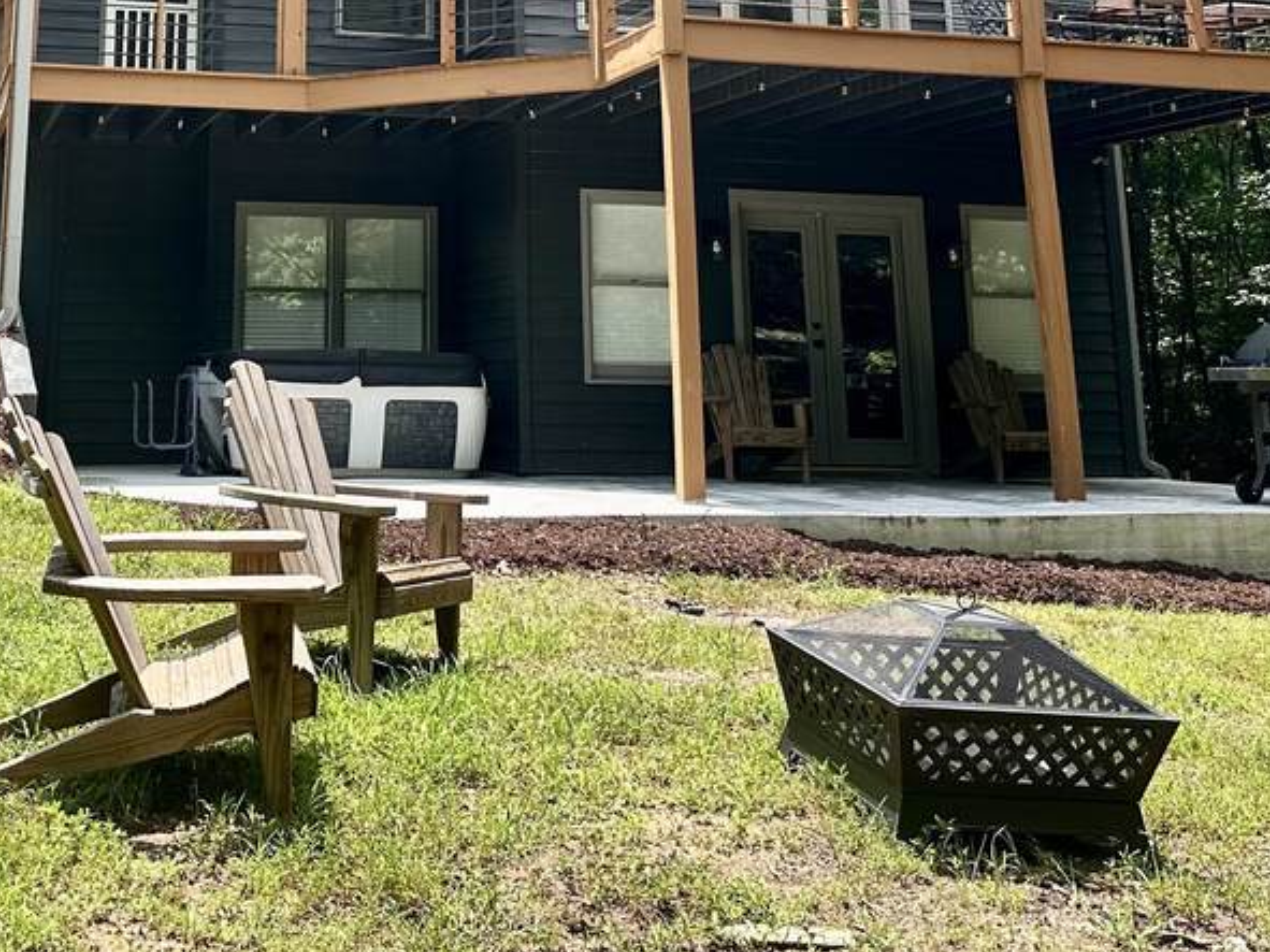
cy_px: -73
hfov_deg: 36.3
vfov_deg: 26.1
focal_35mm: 52
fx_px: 1907
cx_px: 387
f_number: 1.78
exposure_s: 1/3247
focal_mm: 6.86
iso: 80
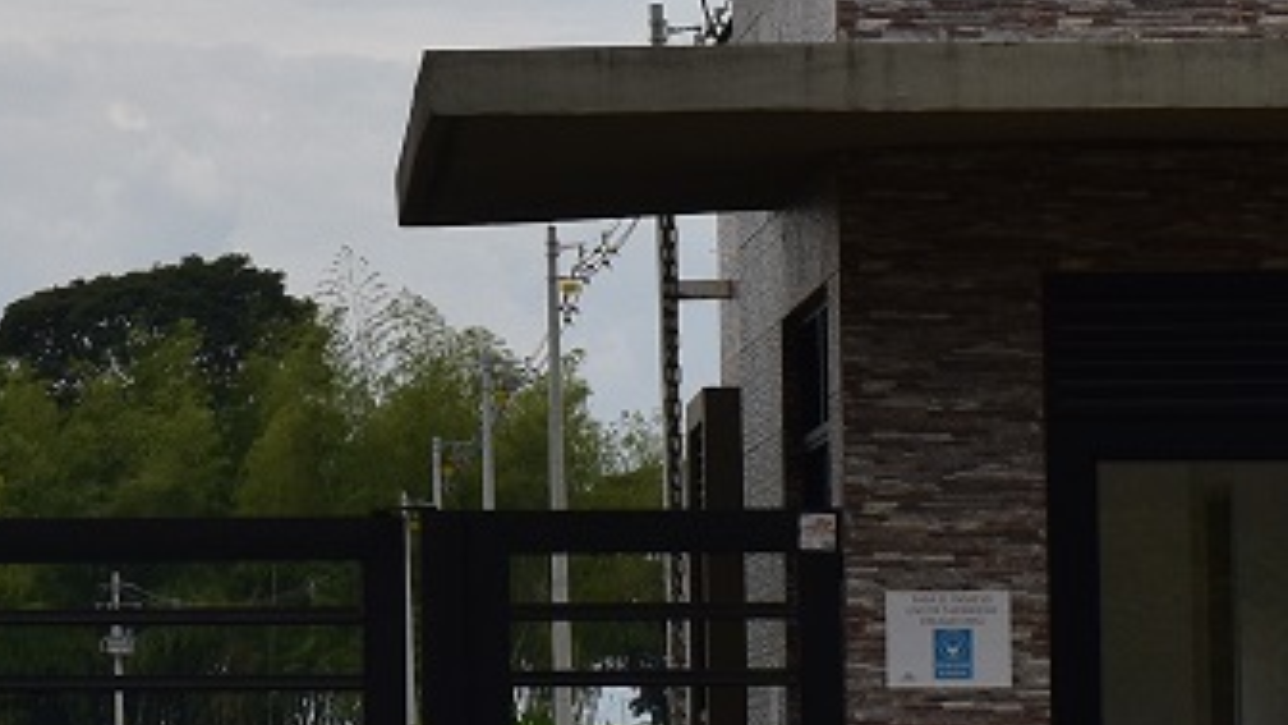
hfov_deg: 10.5
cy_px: -4
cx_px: 61
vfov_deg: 6.0
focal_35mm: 203
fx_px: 6944
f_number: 11
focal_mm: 29
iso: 250
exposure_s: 1/500
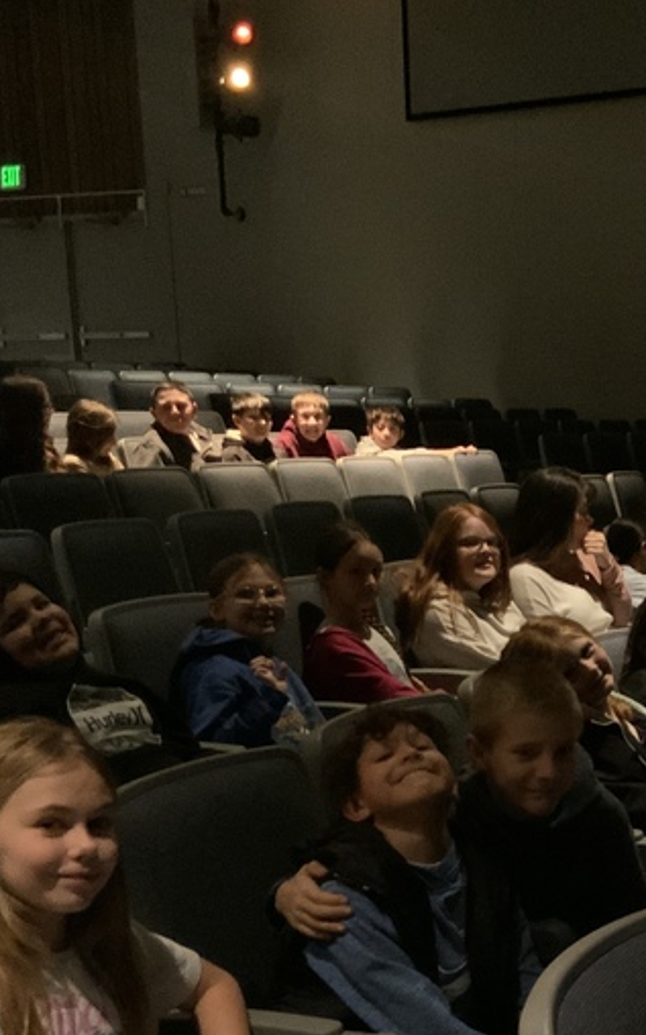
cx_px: 711
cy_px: 772
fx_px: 1748
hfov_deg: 20.0
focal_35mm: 62
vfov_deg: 32.4
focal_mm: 3
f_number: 1.8
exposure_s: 1/30
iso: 400
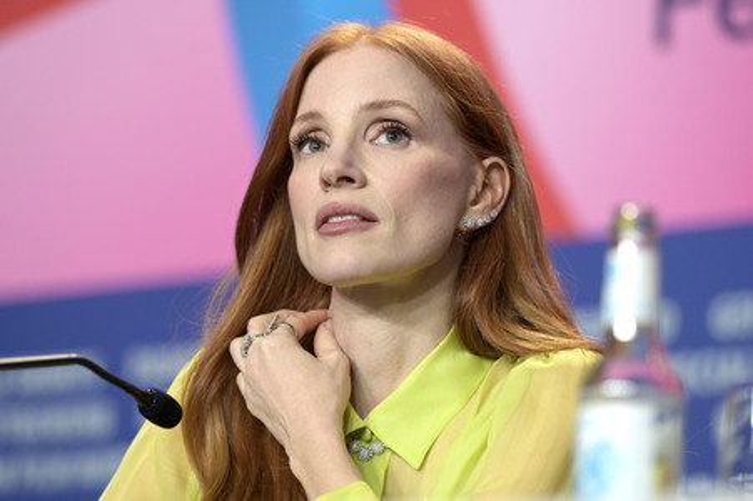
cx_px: 376
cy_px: 250
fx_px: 3240
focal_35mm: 155
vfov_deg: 8.8
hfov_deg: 13.3
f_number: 3.5
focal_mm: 155
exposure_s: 1/320
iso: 2000
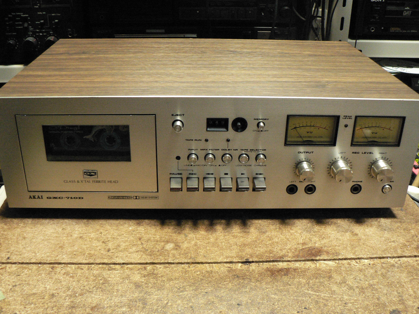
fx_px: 448
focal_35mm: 37
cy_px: 160
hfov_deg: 50.1
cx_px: 208
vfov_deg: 38.7
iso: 400
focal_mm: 6
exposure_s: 1/25
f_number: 2.8
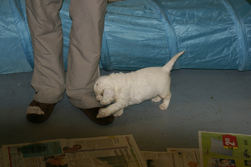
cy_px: 84
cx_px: 126
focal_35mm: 90
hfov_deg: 22.6
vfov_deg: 15.2
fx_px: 627
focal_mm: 60
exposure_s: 1/100
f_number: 5.6
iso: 400
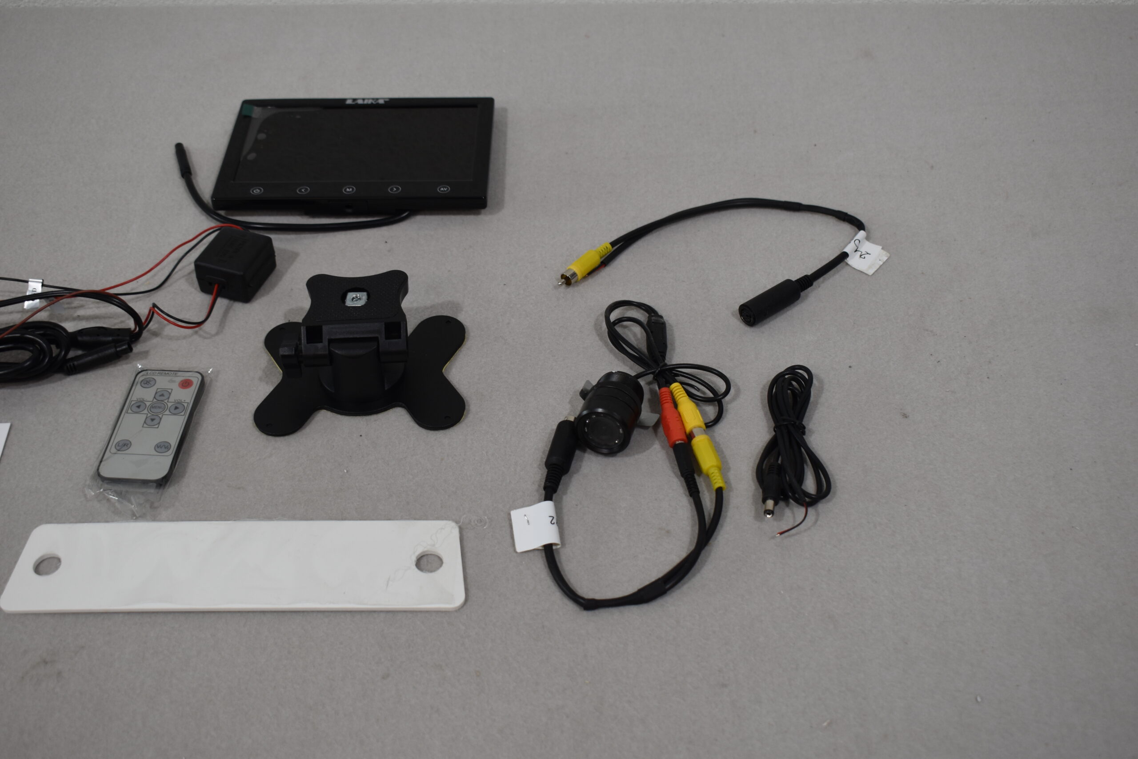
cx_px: 569
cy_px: 380
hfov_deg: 45.0
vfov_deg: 30.9
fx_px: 1375
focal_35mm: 44
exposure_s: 1/125
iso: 320
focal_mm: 29
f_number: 5.6
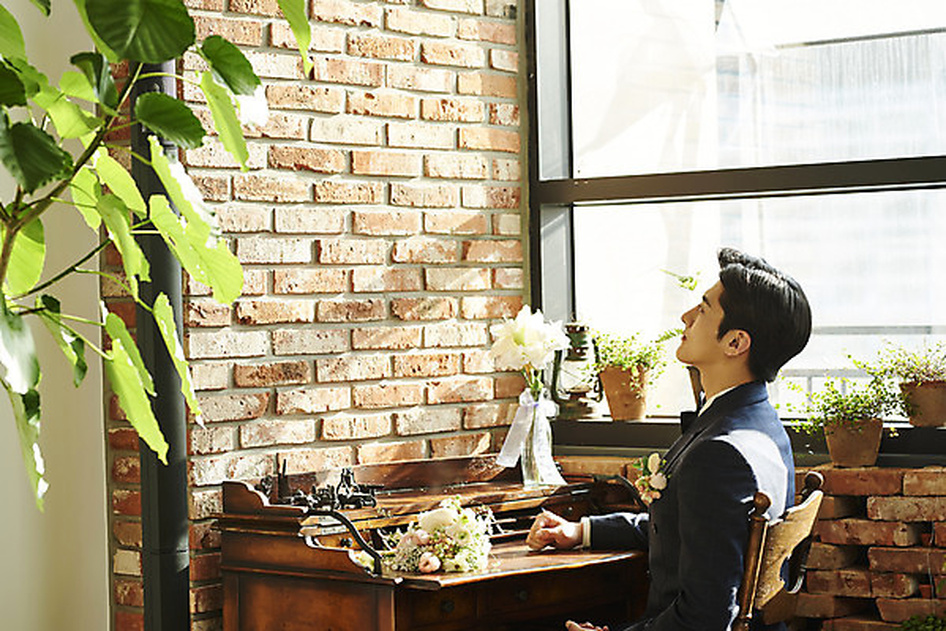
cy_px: 316
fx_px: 2235
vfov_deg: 16.1
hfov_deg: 23.9
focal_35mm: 85
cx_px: 473
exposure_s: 1/125
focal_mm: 85
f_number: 4
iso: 250
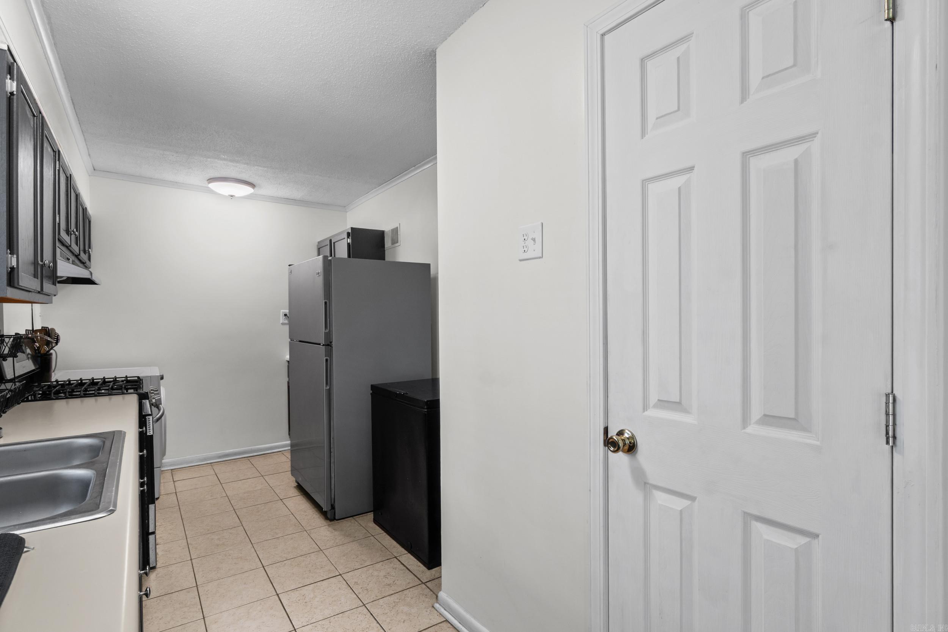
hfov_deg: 90.0
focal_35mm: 18
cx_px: 474
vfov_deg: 67.4
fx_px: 474
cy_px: 316
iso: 250
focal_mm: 12
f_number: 9
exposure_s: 1/2.5
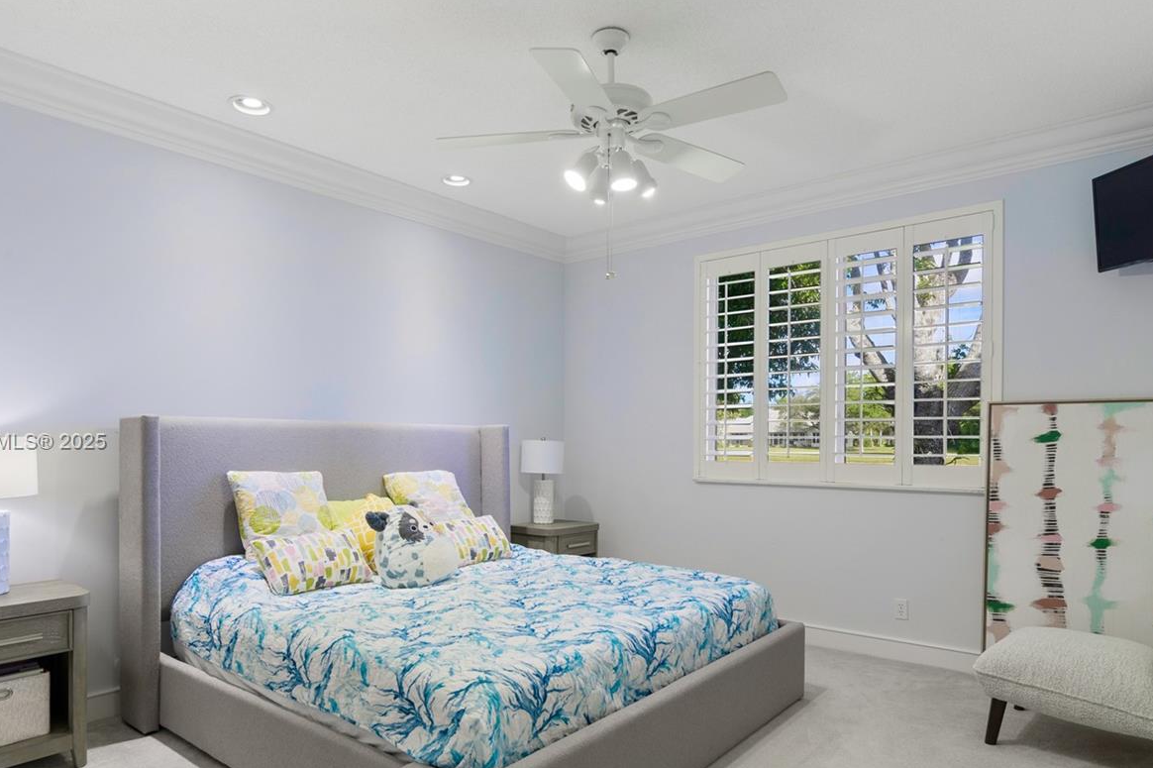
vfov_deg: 56.9
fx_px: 704
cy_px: 443
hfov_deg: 78.6
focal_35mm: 22
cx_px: 581
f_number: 8
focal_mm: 16
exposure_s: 1/10
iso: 400
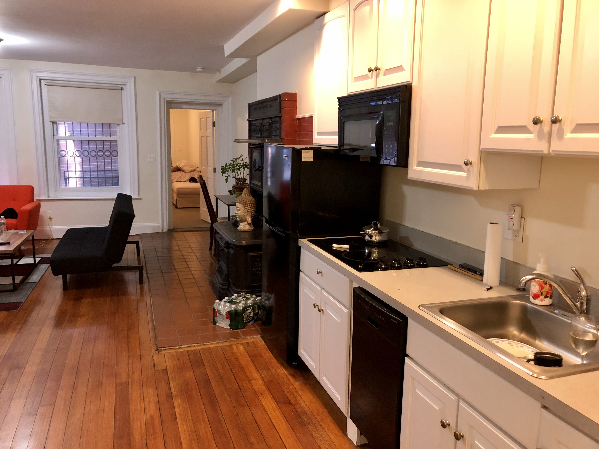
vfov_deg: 49.7
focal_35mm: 28
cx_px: 300
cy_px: 224
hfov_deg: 63.4
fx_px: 485
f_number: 1.8
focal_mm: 3.99
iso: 80
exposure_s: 1/15
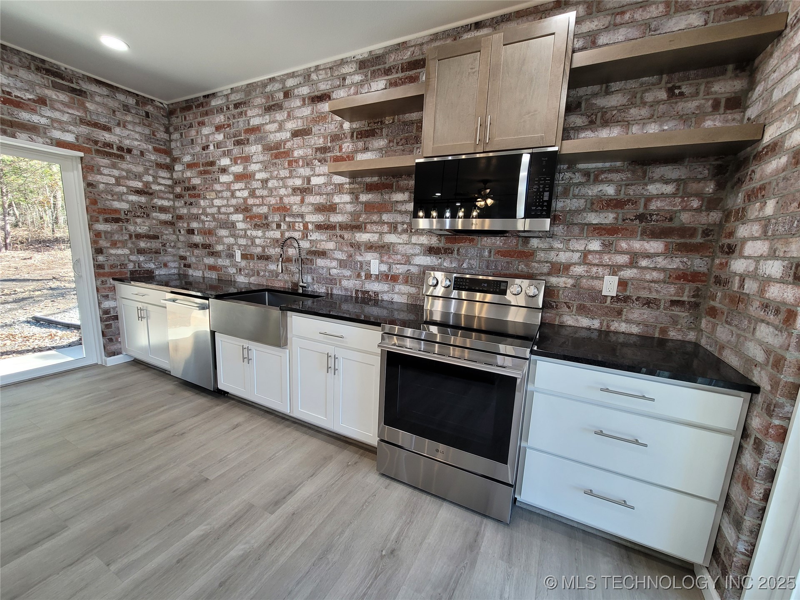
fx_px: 300
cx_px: 400
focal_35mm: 13
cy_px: 300
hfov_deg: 106.2
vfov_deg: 89.9
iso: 125
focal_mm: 2.2
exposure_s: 1/60
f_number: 2.2
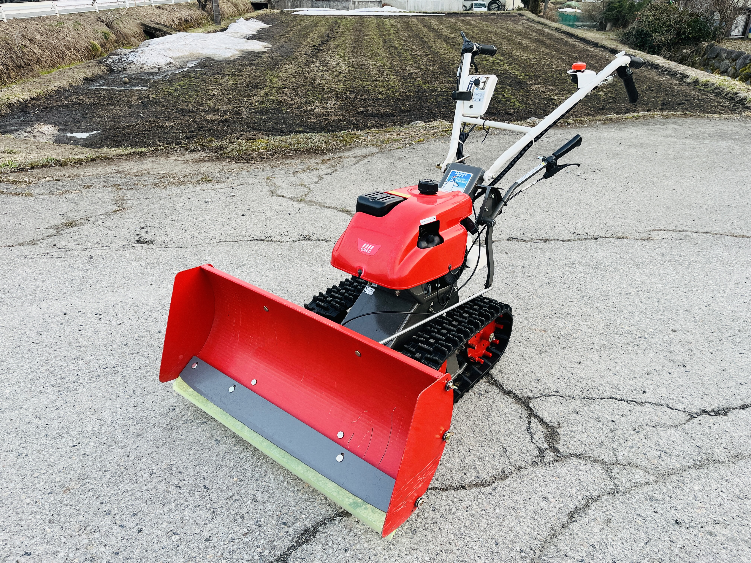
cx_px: 376
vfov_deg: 53.1
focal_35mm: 26
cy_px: 282
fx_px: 564
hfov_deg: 67.3
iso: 100
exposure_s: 1/121
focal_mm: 5.1
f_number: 1.6
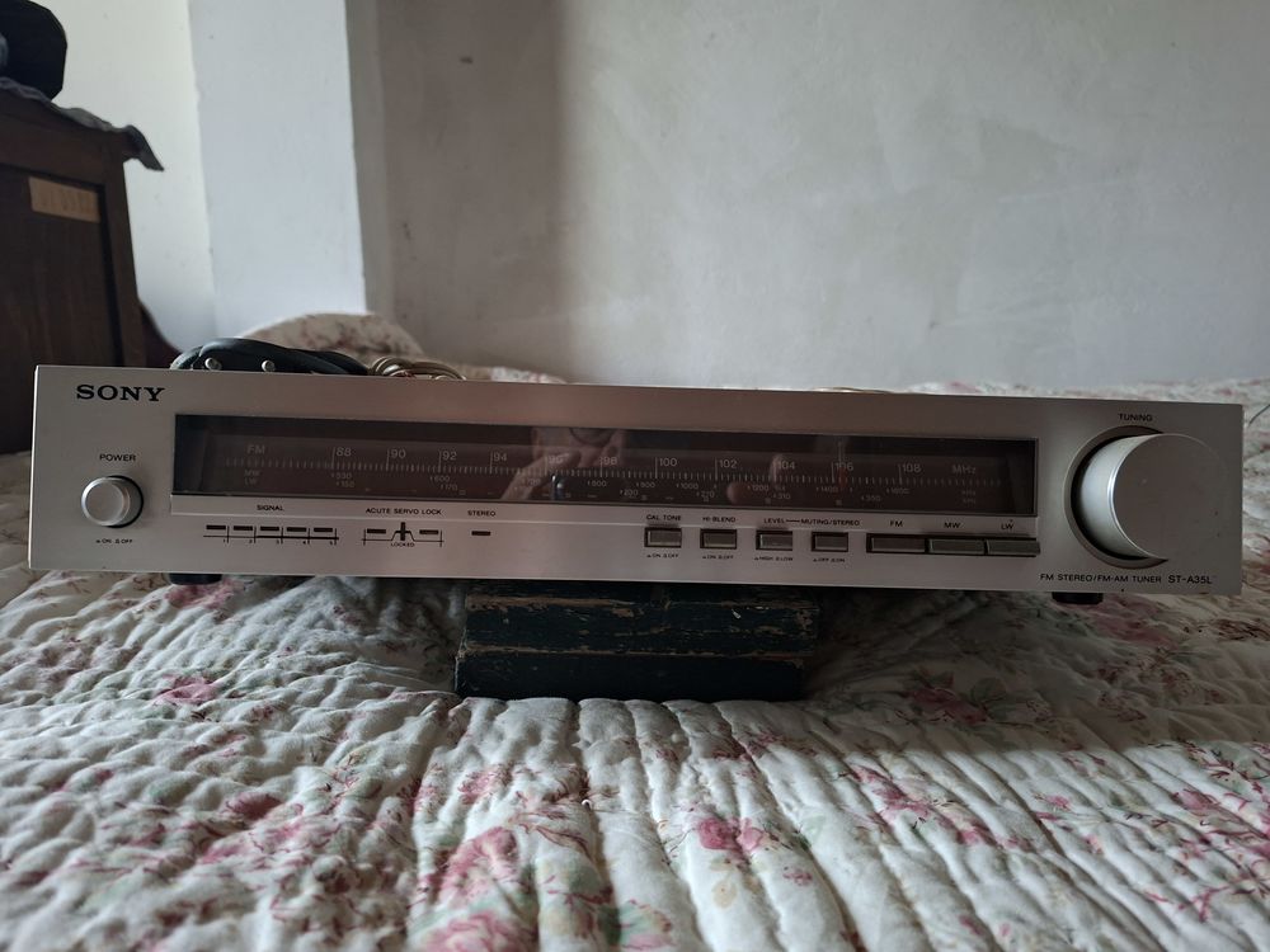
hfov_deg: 73.9
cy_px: 476
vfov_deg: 58.9
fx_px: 844
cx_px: 635
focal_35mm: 23
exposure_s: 1/25
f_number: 1.8
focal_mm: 5.54
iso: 500
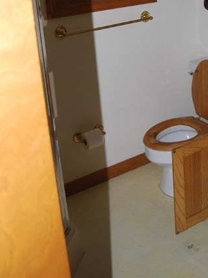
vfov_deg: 38.0
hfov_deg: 30.6
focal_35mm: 47
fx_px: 377
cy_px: 33
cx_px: 140
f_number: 4
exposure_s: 1/125
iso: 100
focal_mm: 18
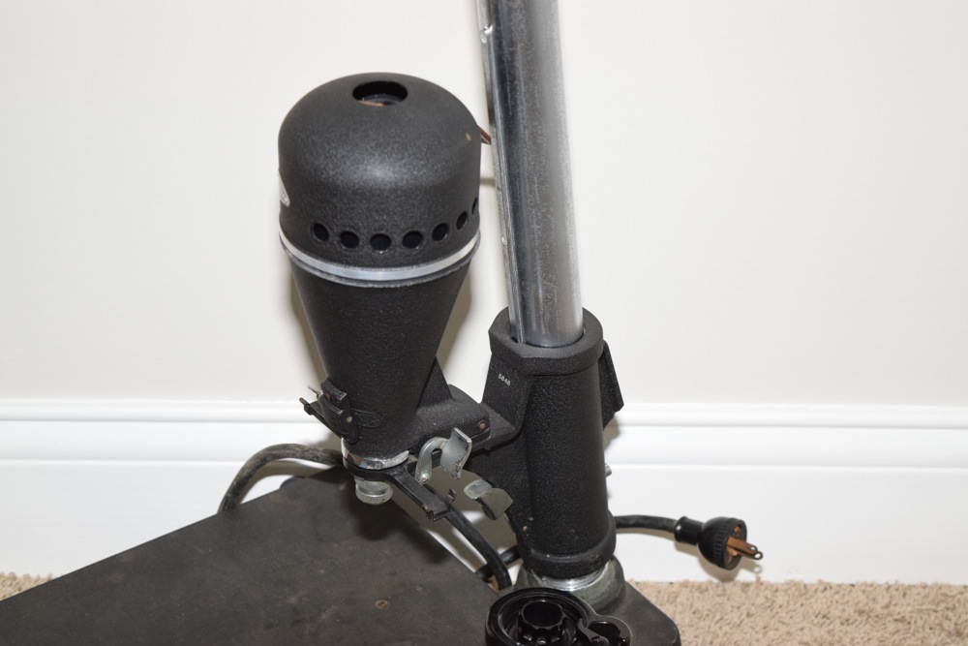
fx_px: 2219
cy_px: 323
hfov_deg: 24.6
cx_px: 484
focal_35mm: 82
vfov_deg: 16.6
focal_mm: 55
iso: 1250
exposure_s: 1/60
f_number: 5.6
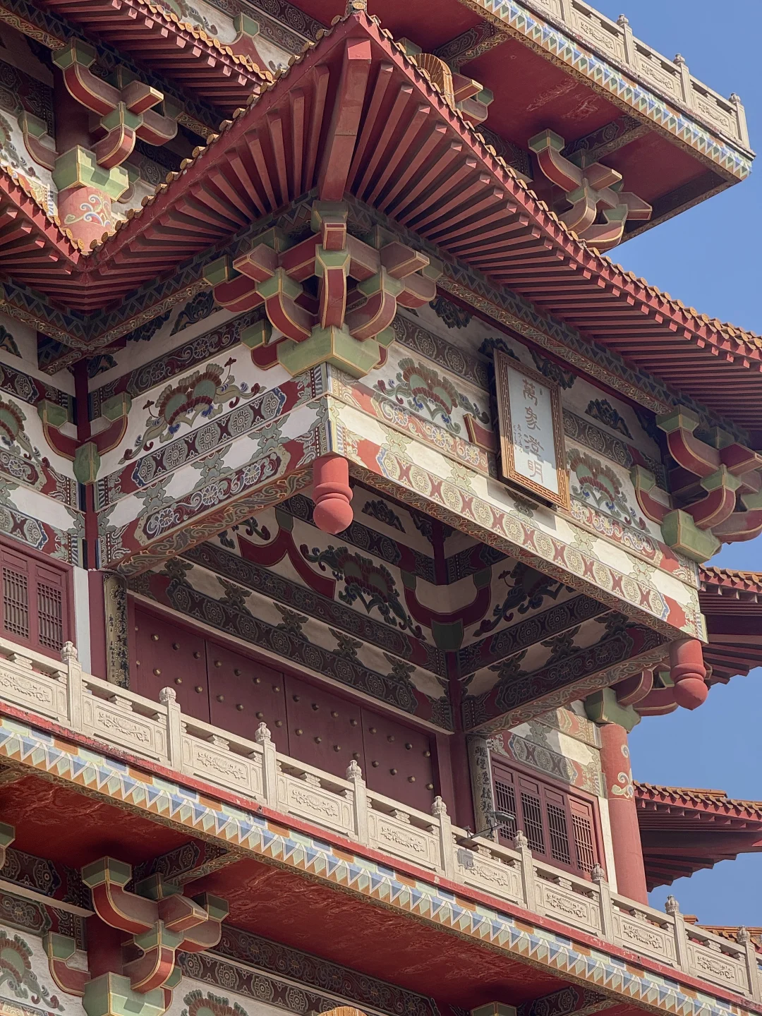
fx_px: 3522
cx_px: 381
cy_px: 508
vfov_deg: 16.4
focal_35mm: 120
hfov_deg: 12.3
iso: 50
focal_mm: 15.66
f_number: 2.8
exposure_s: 1/926
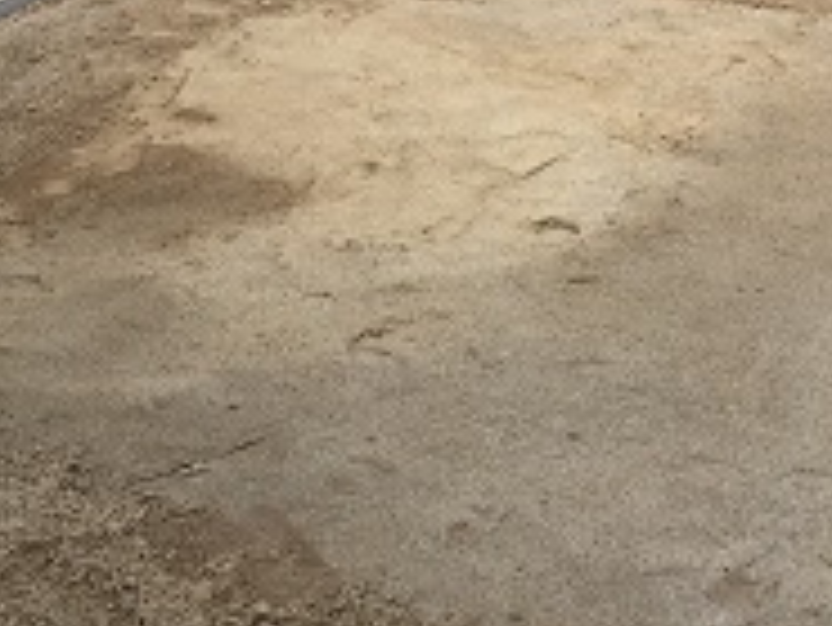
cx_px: 337
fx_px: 2261
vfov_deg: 15.0
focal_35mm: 94
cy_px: -194
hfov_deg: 20.8
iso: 32
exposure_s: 1/146
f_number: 2.2
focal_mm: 4.15
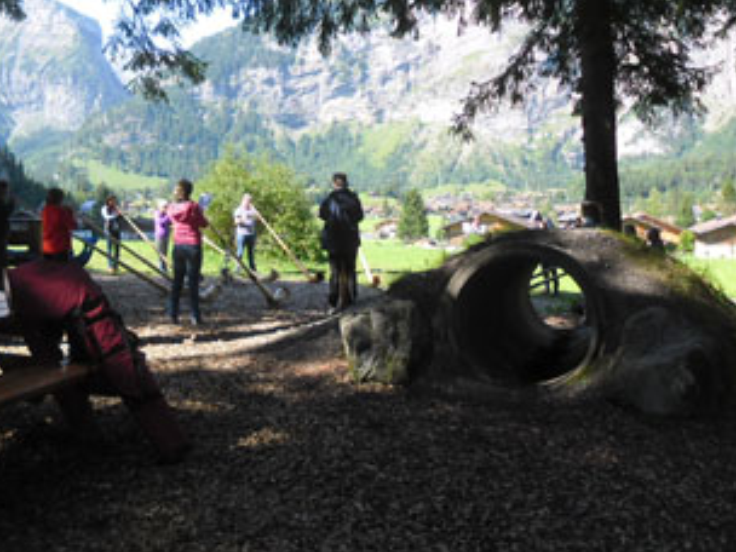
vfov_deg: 35.5
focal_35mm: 40
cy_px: 174
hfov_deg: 46.4
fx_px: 850
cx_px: 278
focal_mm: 4.9
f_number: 3.5
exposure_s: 1/152
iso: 80
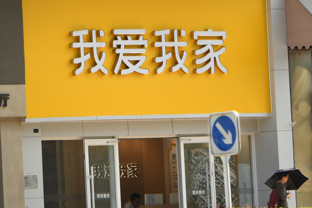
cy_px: 104
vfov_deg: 2.8
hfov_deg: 4.2
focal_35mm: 495
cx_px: 156
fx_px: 4290
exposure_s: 1/640
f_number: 6.3
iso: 500
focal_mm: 330
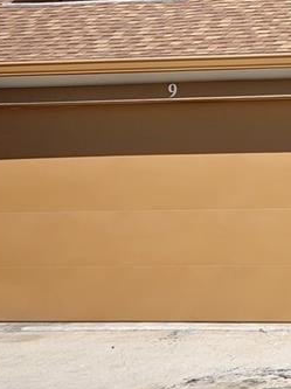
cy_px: 120
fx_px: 932
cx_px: 397
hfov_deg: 16.6
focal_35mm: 83
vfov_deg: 23.4
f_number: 1.8
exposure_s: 1/3018
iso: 25
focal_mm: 5.4
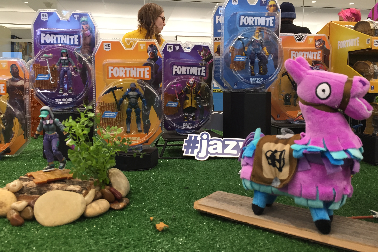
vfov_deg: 42.2
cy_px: 107
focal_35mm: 31
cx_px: 187
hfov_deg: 60.3
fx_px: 325
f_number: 2.2
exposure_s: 1/30
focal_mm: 4.15
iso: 64
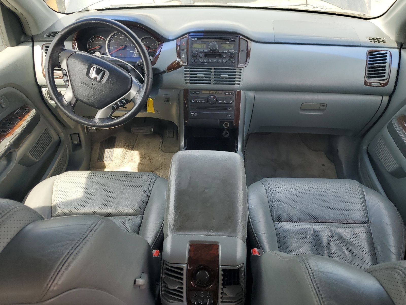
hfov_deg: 67.3
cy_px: 152
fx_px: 305
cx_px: 203
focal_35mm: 26
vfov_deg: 53.1
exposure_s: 1/270
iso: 50
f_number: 1.5
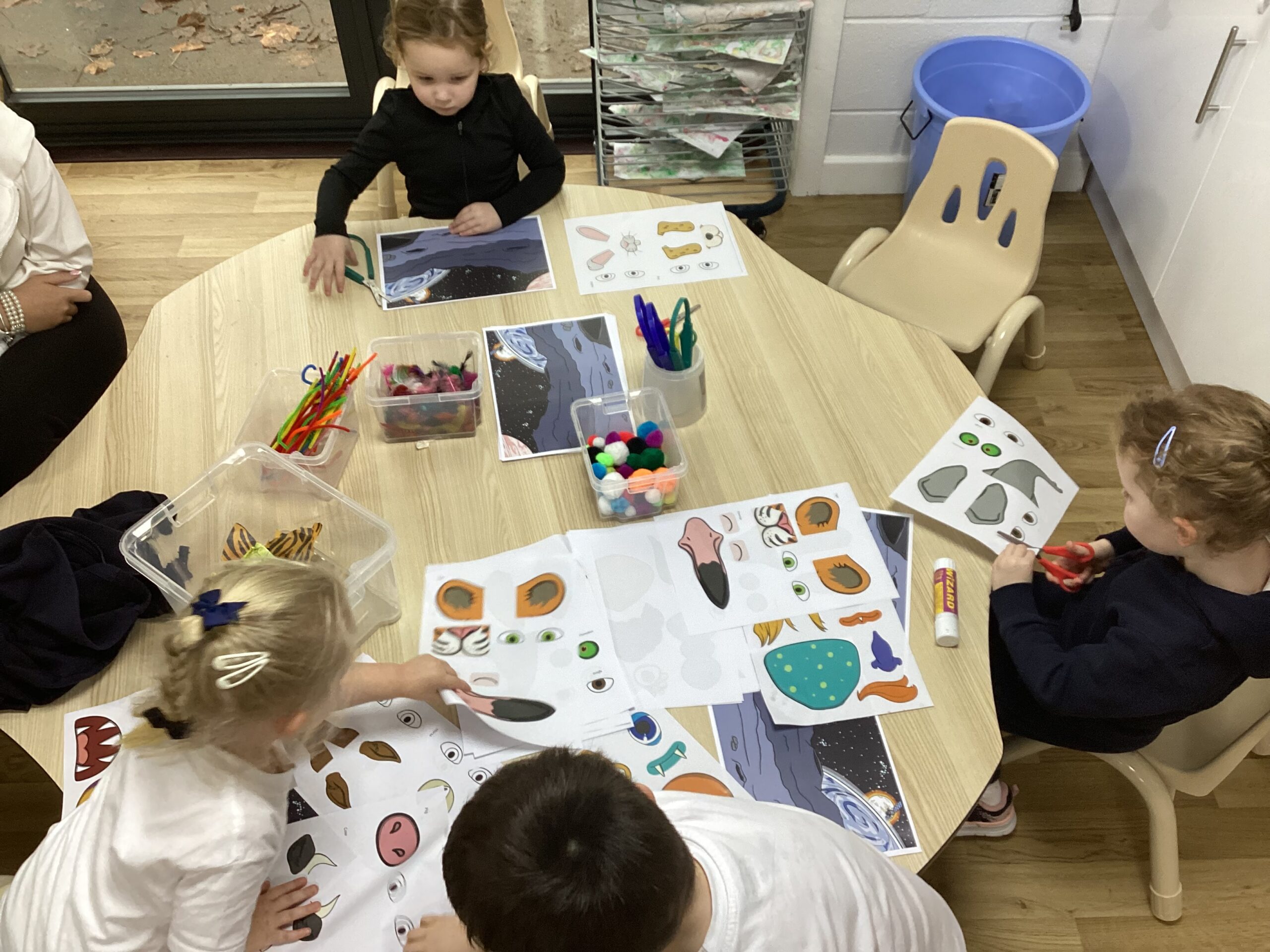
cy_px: 476
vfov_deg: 45.4
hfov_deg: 58.4
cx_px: 635
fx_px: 1137
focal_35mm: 31
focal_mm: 3.3
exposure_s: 1/50
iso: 100
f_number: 2.4
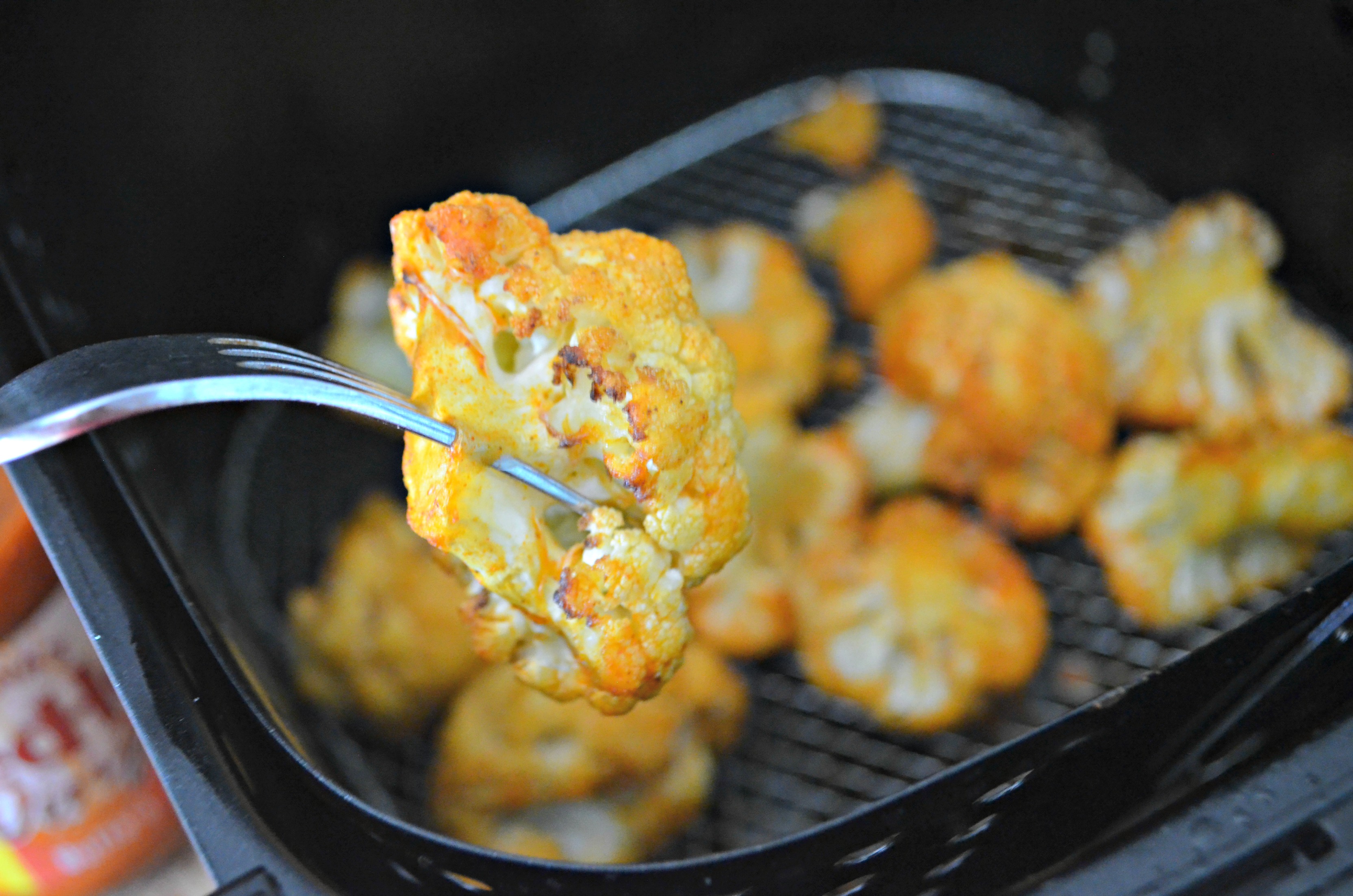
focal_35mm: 48
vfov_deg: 28.0
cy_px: 448
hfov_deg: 41.2
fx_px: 1800
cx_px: 676
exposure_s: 1/25
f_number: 4.8
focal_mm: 32
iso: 3200
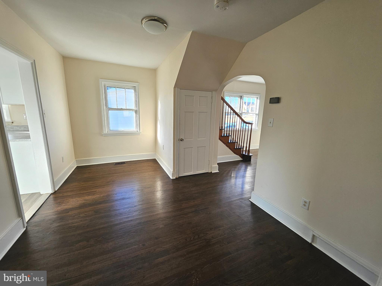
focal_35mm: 13
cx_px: 191
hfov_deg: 106.2
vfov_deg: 89.9
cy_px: 143
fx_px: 143
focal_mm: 1.74
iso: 40
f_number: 2.2
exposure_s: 1/60
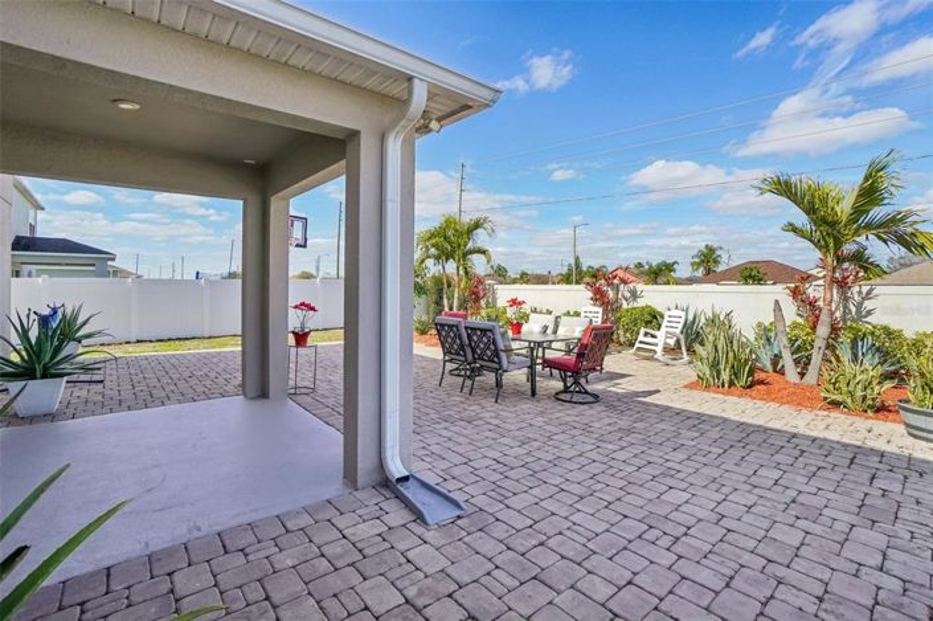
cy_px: 310
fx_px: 388
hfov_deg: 100.4
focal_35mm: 15
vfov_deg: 77.2
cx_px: 466
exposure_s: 1/1000
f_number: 8
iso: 400
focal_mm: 10
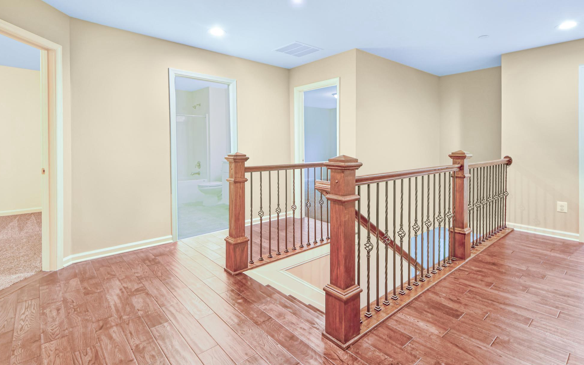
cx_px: 302
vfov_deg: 71.1
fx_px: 255
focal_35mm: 16
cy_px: 197
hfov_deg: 97.8
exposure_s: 2
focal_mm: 10
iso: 100
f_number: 5.6
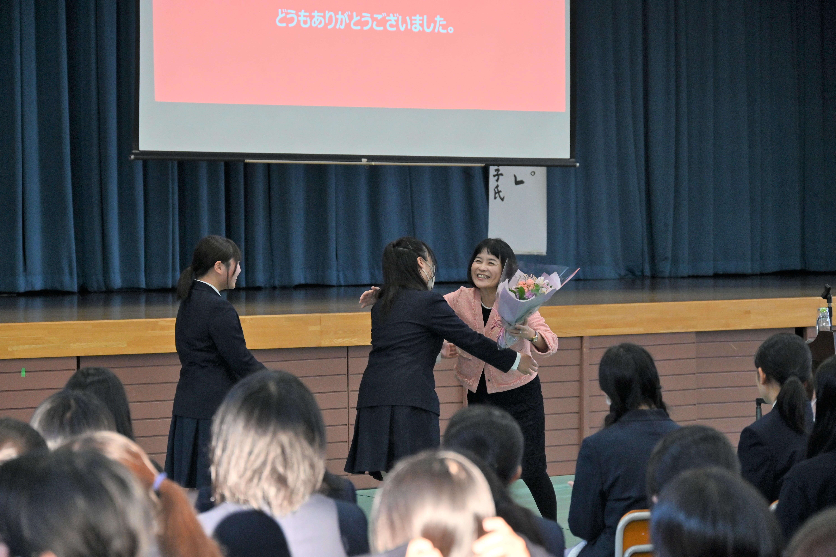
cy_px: 279
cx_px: 419
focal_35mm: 106
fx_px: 2461
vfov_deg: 12.9
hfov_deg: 19.3
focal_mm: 105
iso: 1600
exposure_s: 1/200
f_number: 6.3
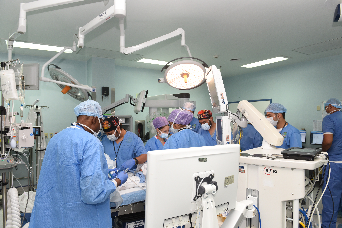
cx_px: 171
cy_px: 114
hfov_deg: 73.7
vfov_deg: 53.2
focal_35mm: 24
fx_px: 228
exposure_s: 1/60
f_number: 5.6
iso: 640
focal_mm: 24
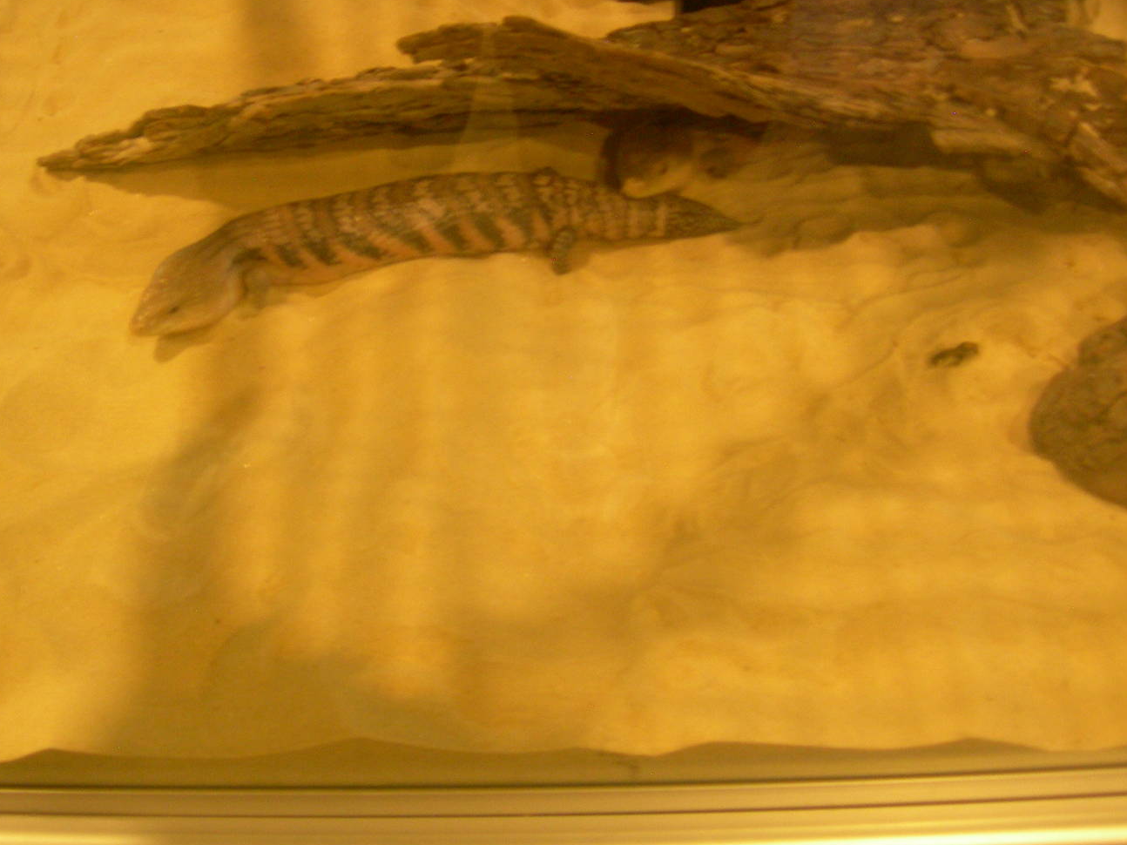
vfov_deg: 30.8
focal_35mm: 47
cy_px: 370
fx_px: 1530
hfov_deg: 40.4
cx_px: 503
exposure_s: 1/4
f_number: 2.8
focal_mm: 7.8
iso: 200
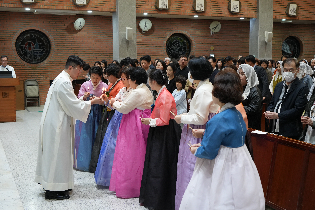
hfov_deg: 41.9
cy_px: 108
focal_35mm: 47
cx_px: 154
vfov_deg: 28.6
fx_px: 411
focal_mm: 45
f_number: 5.6
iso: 2500
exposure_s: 1/100
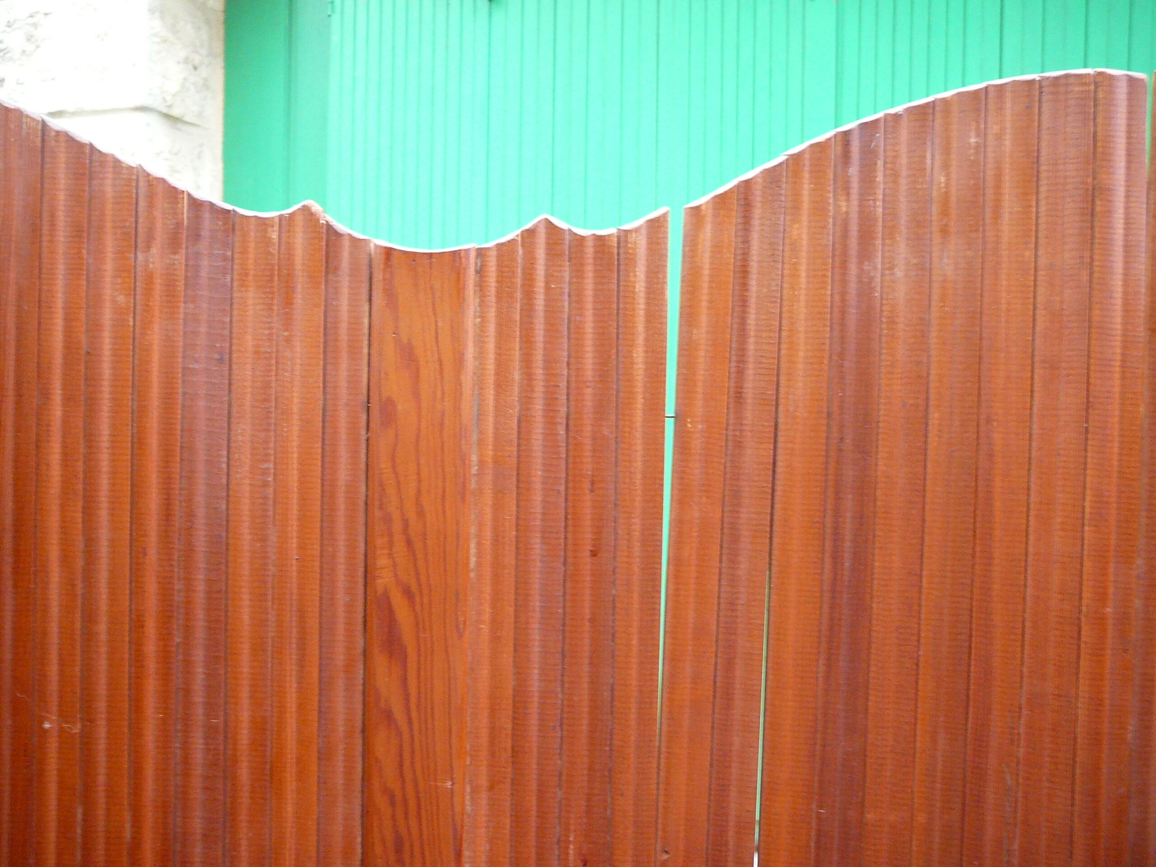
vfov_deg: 40.7
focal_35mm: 35
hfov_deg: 52.6
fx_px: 1169
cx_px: 578
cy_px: 434
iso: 200
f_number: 2.8
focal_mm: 5.2
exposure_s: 1/20
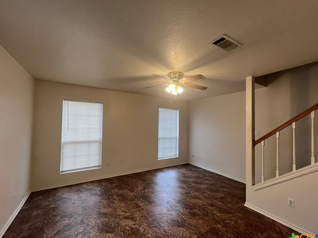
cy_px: 121
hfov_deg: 102.0
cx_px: 167
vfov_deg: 85.7
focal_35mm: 14
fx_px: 129
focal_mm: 1.57
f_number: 1.8
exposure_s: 1/120
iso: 100
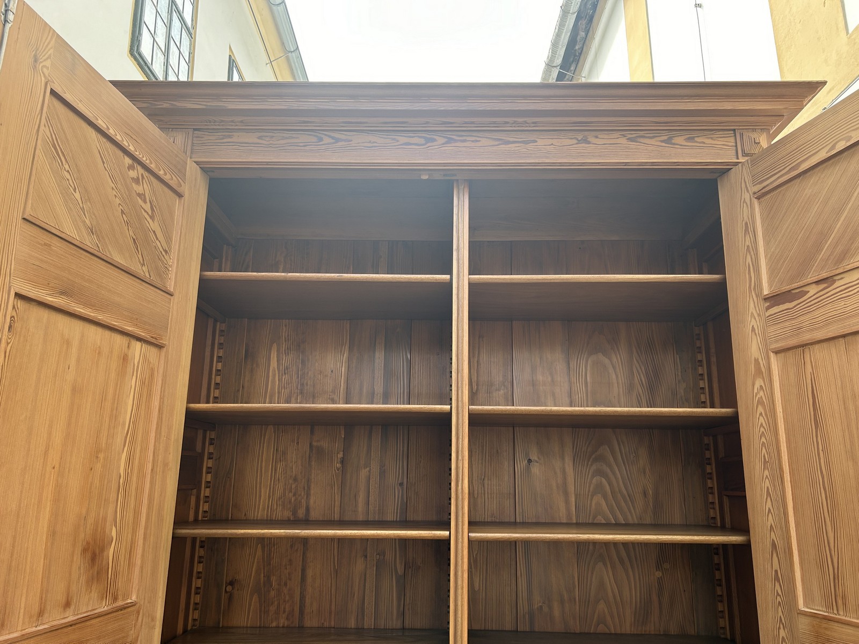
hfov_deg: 67.3
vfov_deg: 53.1
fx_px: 645
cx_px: 430
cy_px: 322
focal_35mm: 26
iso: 50
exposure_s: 1/163
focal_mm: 5.7
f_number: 1.5
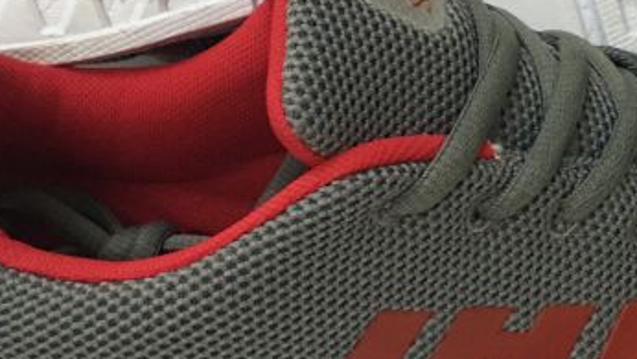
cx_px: 385
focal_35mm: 73
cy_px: 99
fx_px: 1234
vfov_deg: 16.5
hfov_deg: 28.9
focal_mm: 4.15
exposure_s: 1/8
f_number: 2.2
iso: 125
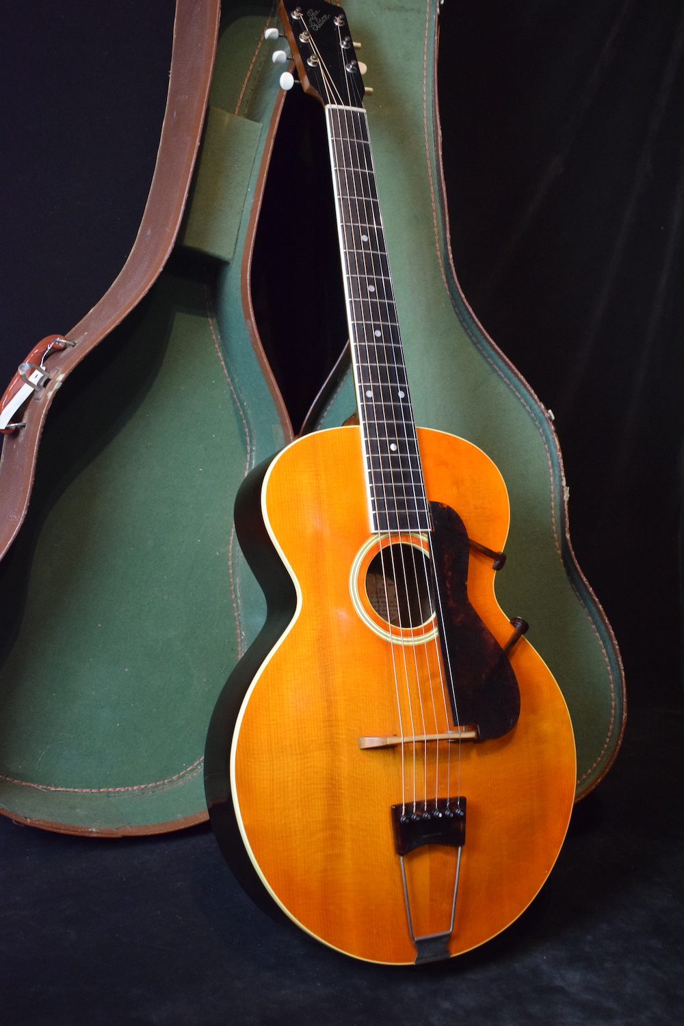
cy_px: 513
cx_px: 342
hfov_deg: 31.9
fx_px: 1197
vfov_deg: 46.4
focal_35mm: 42
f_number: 4.2
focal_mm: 28
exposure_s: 1/60
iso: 2800
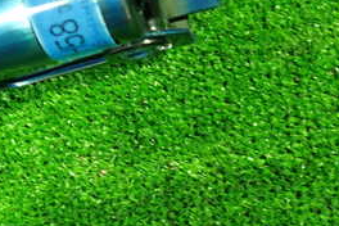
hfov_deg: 27.8
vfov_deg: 19.0
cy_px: 45
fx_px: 669
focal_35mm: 71
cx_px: 59
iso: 800
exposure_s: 1/30
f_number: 2.3
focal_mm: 5.4
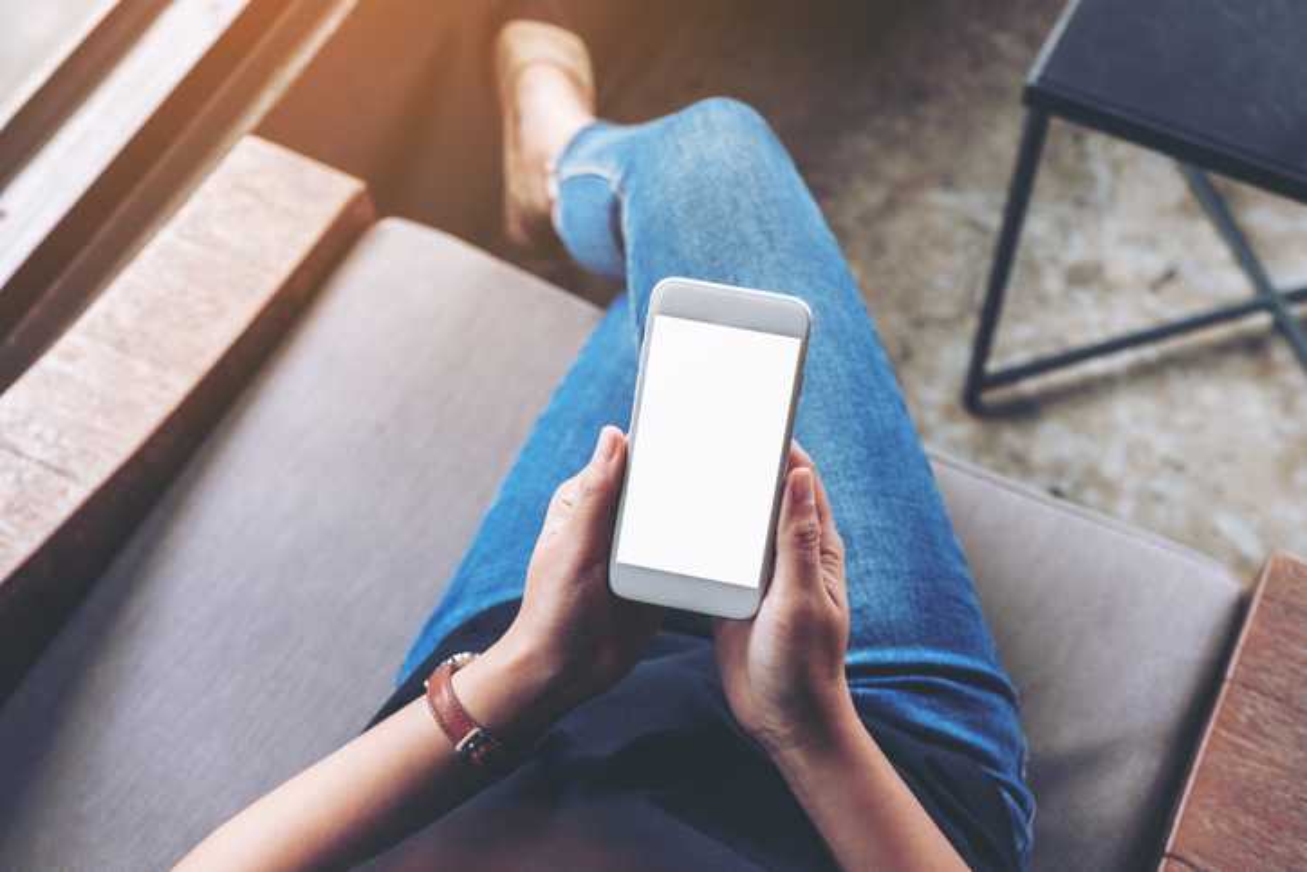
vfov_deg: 30.5
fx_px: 1598
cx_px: 654
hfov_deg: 44.5
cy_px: 436
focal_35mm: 44
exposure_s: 1/40
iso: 250
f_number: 2.8
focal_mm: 29.2
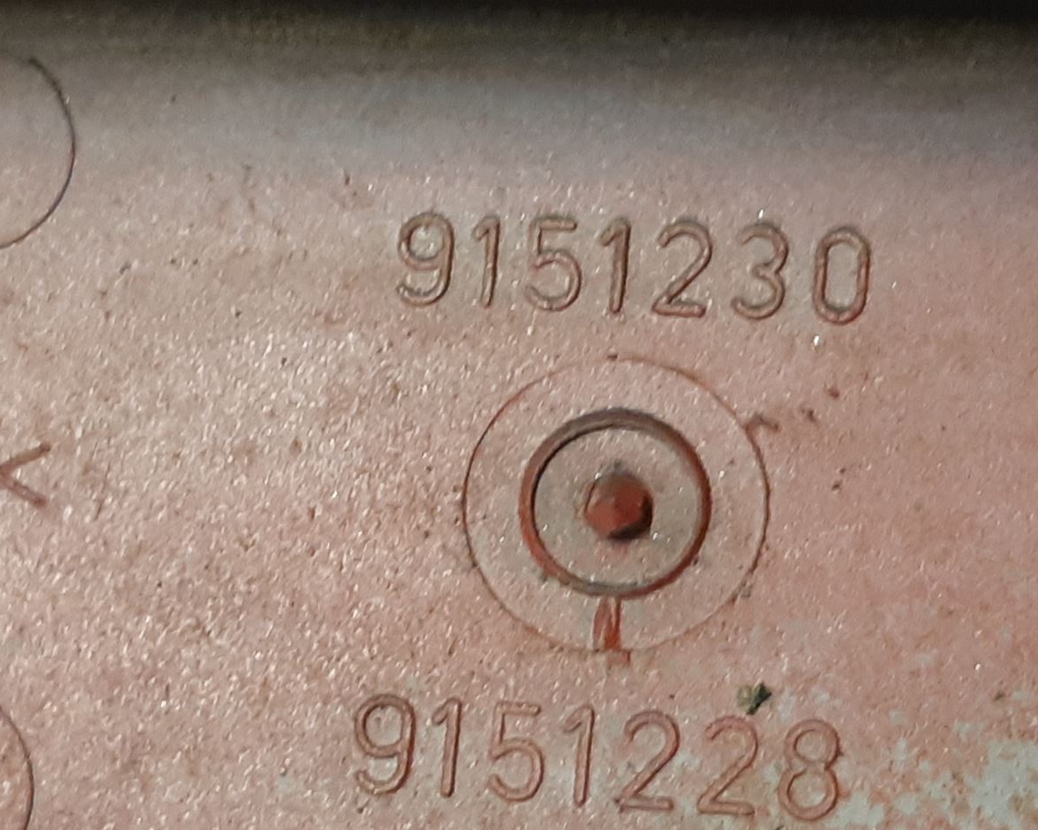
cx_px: 501
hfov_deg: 42.0
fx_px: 1352
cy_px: 507
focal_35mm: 44
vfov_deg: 34.0
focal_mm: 3.93
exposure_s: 1/50
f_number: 1.7
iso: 200
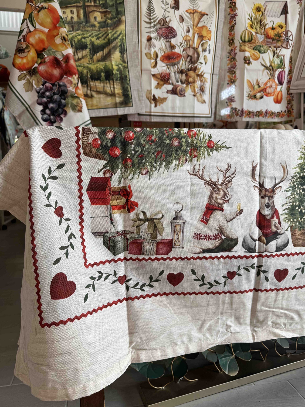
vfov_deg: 71.6
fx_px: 282
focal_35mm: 24
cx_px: 152
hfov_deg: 56.8
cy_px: 204
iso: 50
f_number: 1.78
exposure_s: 1/122
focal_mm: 6.76
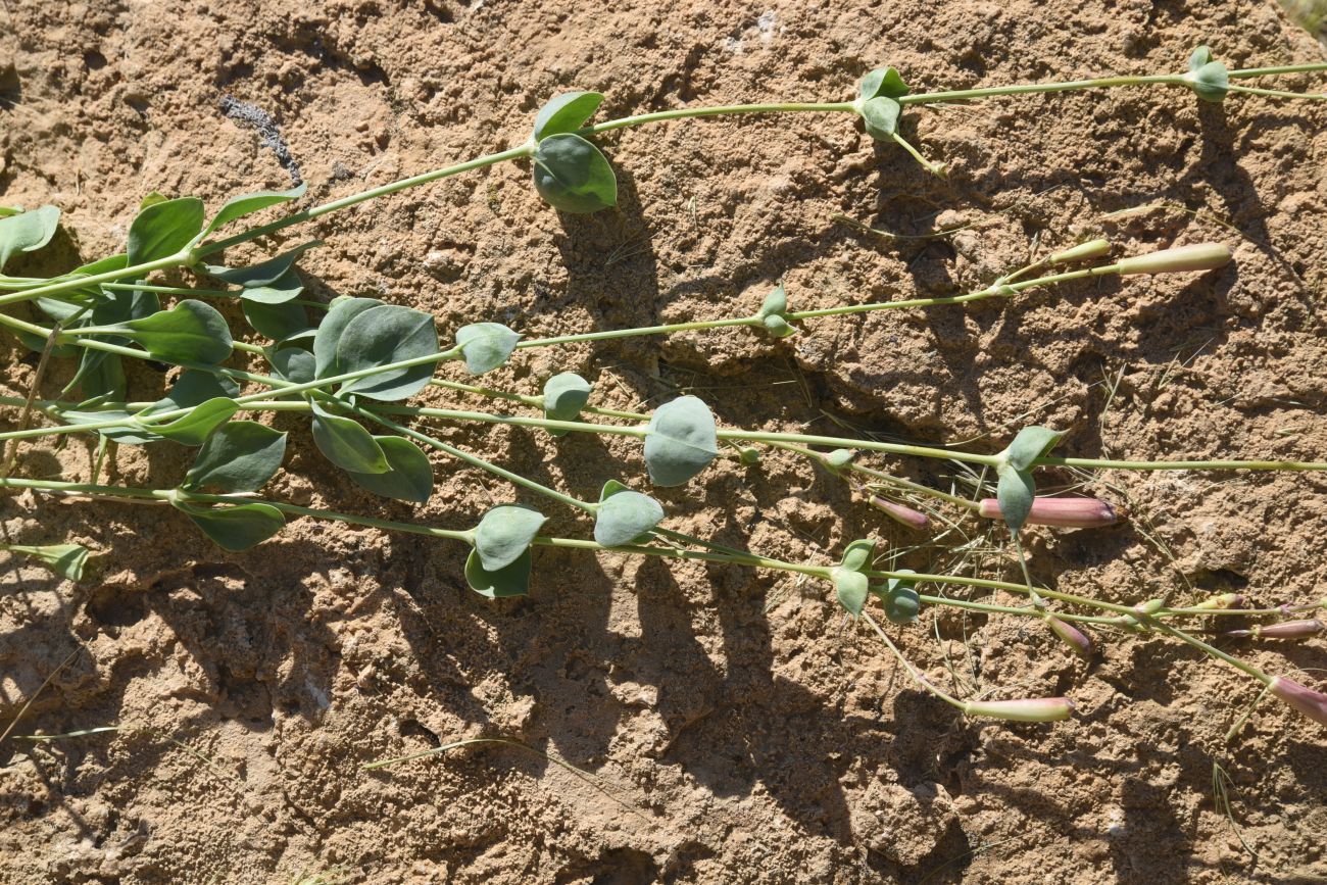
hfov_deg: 28.1
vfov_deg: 18.9
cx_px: 664
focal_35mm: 72
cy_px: 442
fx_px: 2654
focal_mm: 72
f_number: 13
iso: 125
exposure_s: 1/125
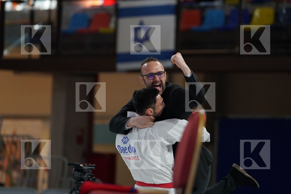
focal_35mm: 300
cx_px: 146
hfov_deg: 6.9
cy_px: 97
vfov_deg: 4.6
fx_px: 2425
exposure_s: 1/1000
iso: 1250
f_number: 2.8
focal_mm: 200
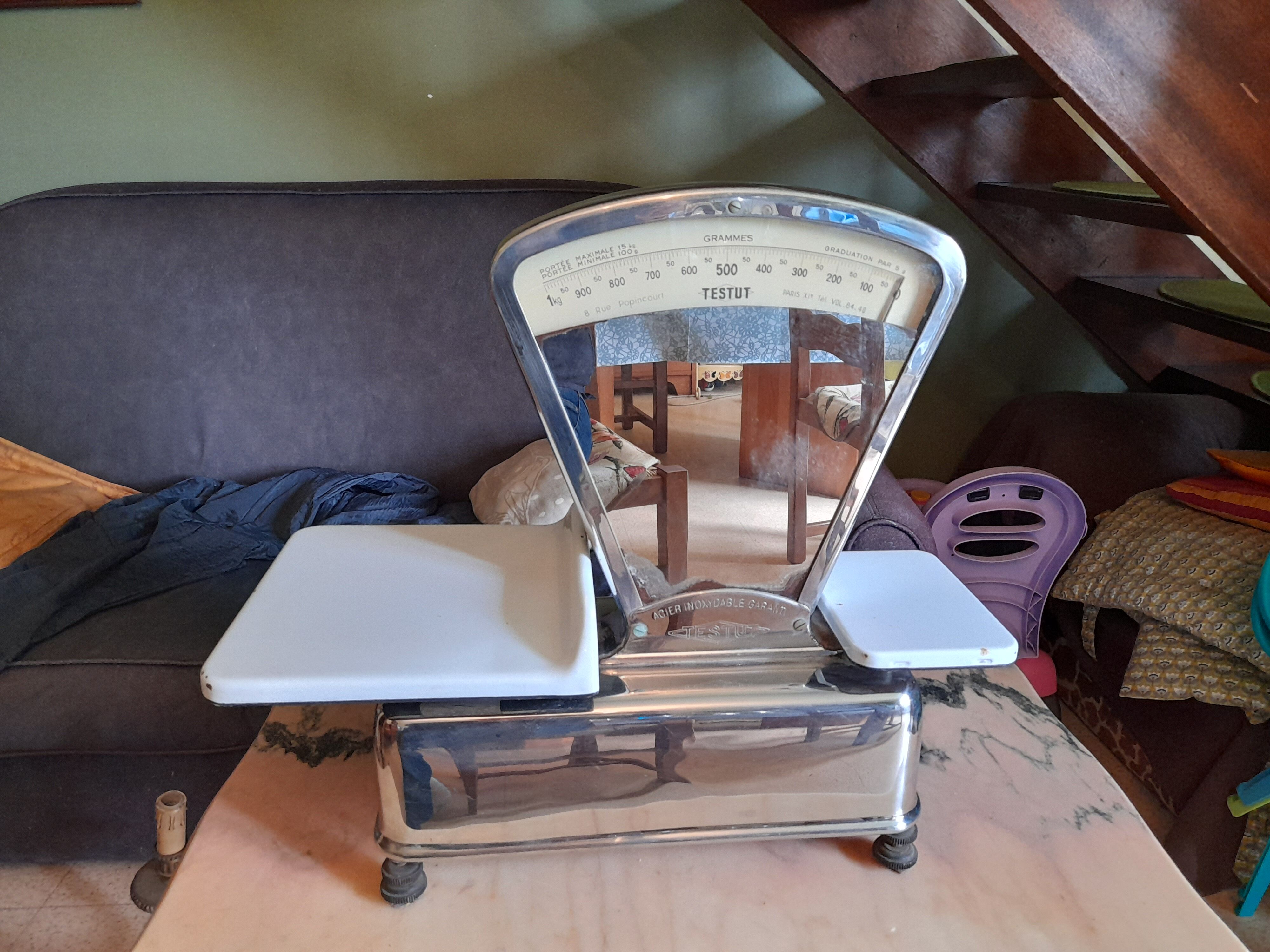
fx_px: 917
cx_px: 635
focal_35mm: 25
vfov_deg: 54.9
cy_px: 476
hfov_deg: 69.4
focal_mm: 4.6
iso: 500
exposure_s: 1/33
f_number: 2
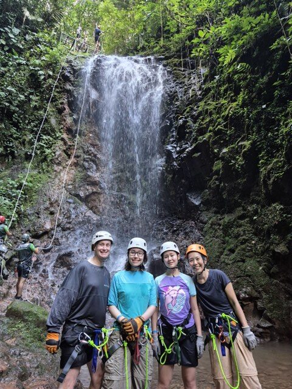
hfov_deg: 58.9
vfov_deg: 73.9
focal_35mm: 23
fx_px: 259
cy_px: 194
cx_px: 146
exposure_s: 1/60
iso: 800
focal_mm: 5.4
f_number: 1.8
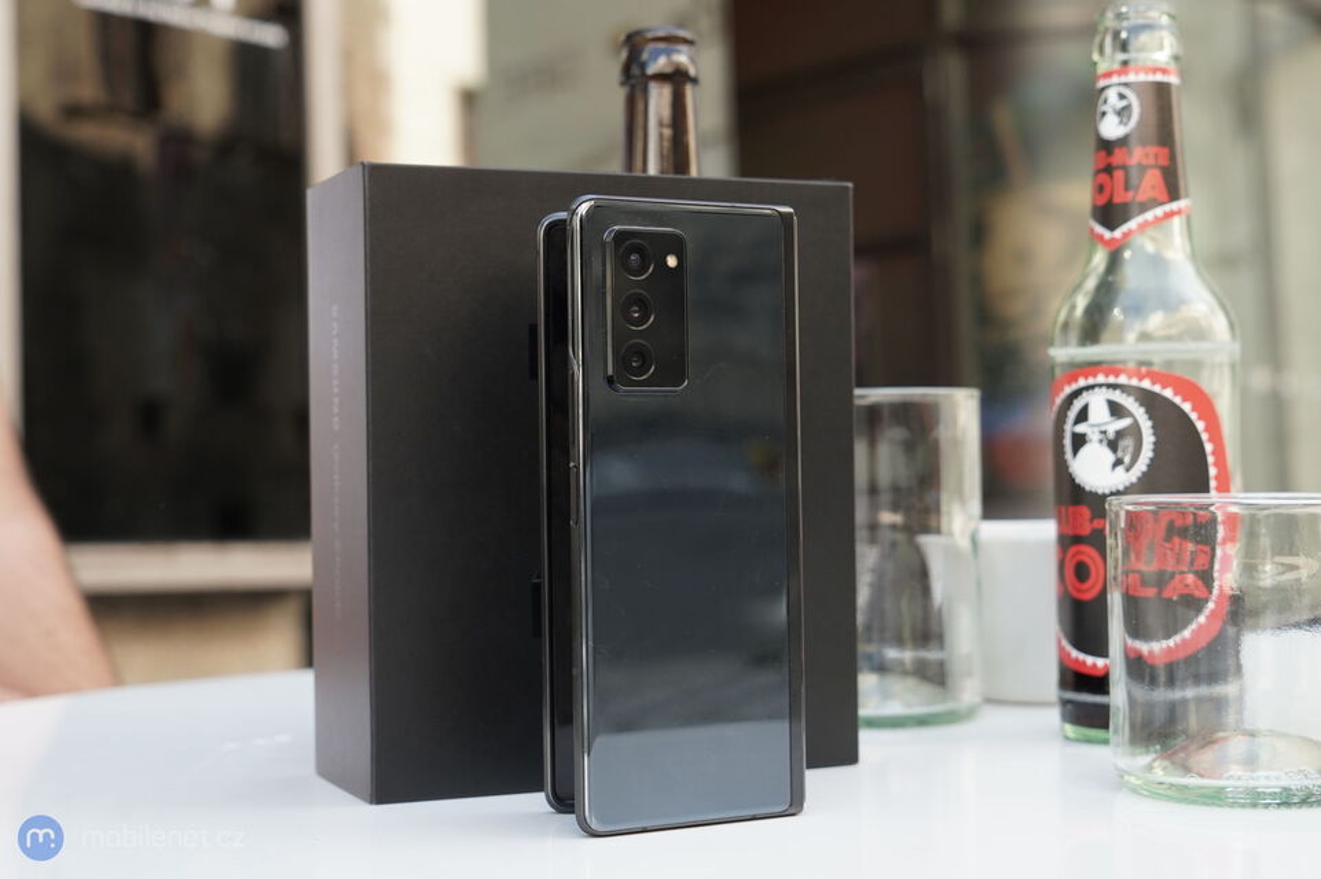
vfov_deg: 31.9
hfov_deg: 46.4
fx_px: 1541
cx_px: 660
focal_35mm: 42
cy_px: 440
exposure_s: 1/250
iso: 640
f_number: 6.3
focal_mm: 42
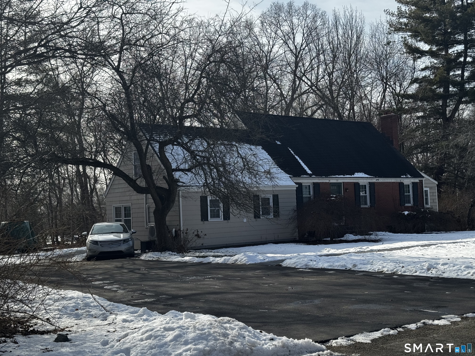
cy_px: 178
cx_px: 238
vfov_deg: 30.3
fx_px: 659
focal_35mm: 48
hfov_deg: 39.7
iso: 64
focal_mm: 6.76
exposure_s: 1/2717
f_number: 1.78
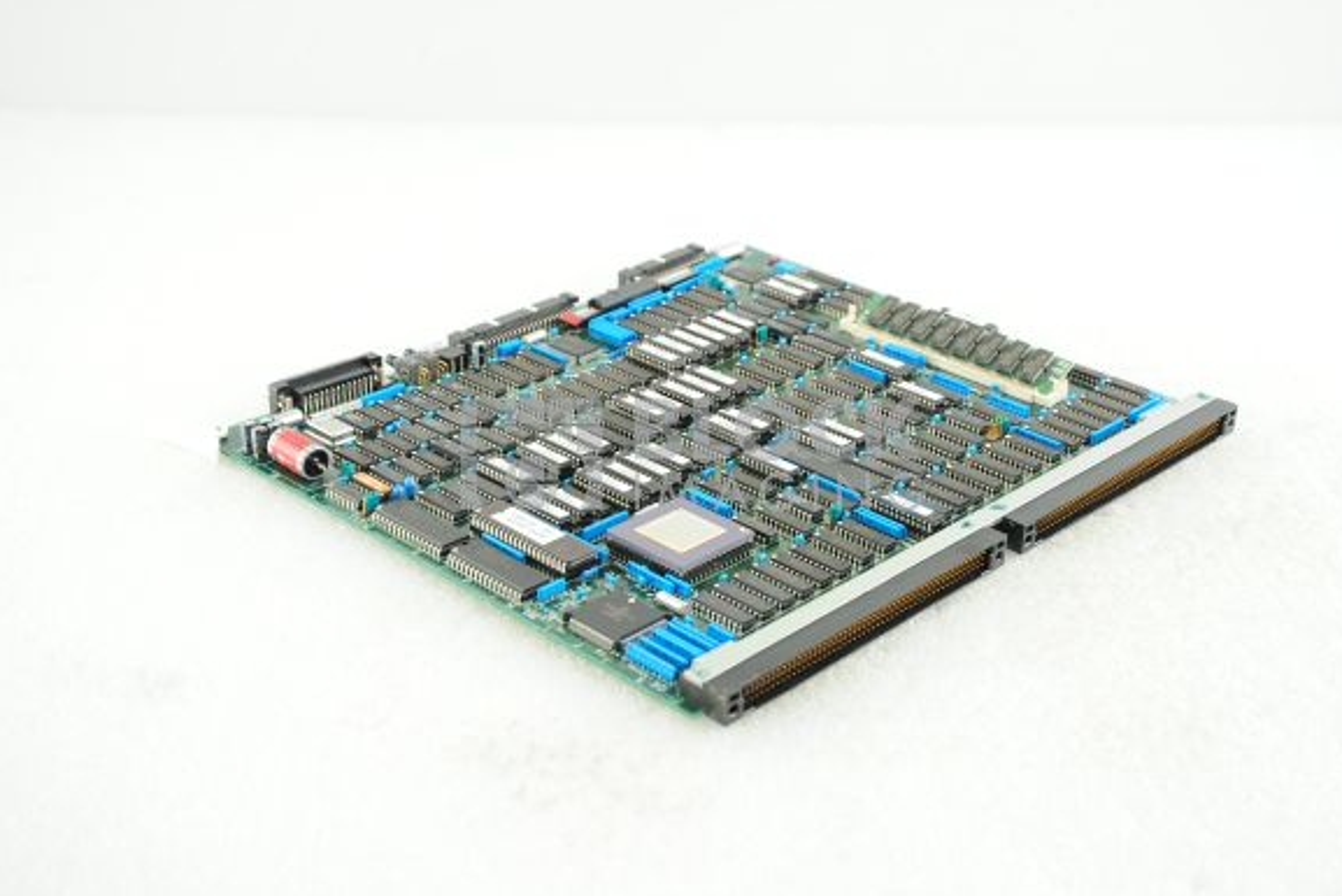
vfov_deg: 25.1
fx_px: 2013
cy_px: 455
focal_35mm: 54
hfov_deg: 36.9
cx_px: 693
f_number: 8
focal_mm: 52
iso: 1600
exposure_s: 1/125
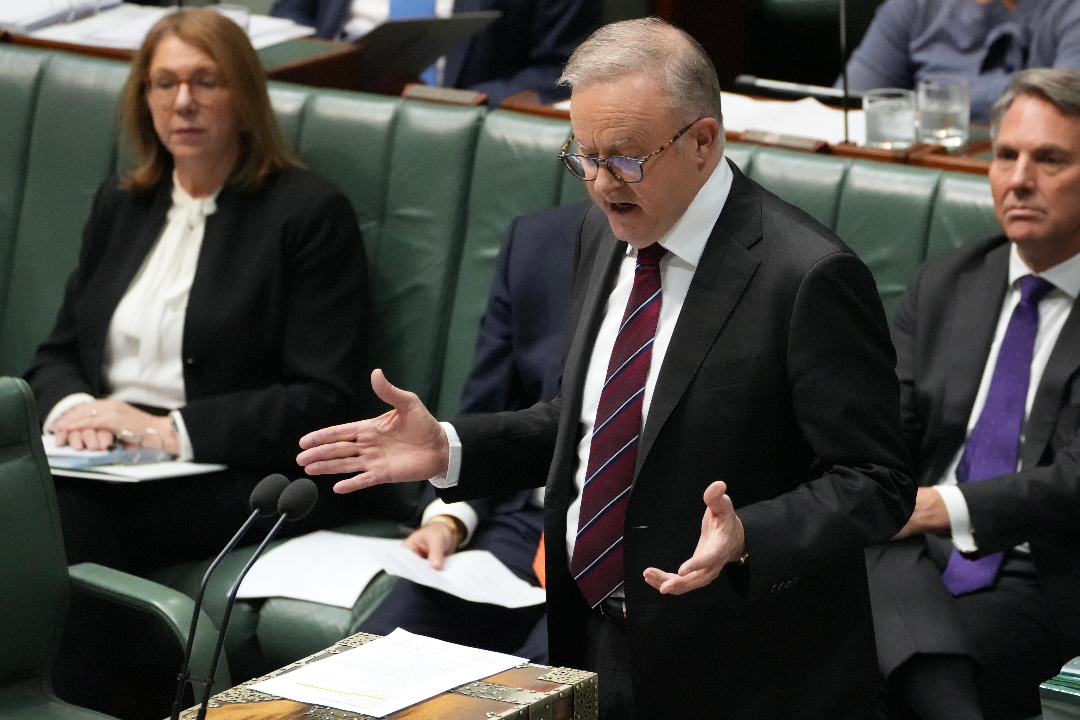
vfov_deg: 5.7
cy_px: 360
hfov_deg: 8.5
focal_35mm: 241
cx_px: 540
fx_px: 7229
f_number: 5.6
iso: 12800
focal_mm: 241
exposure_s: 1/400
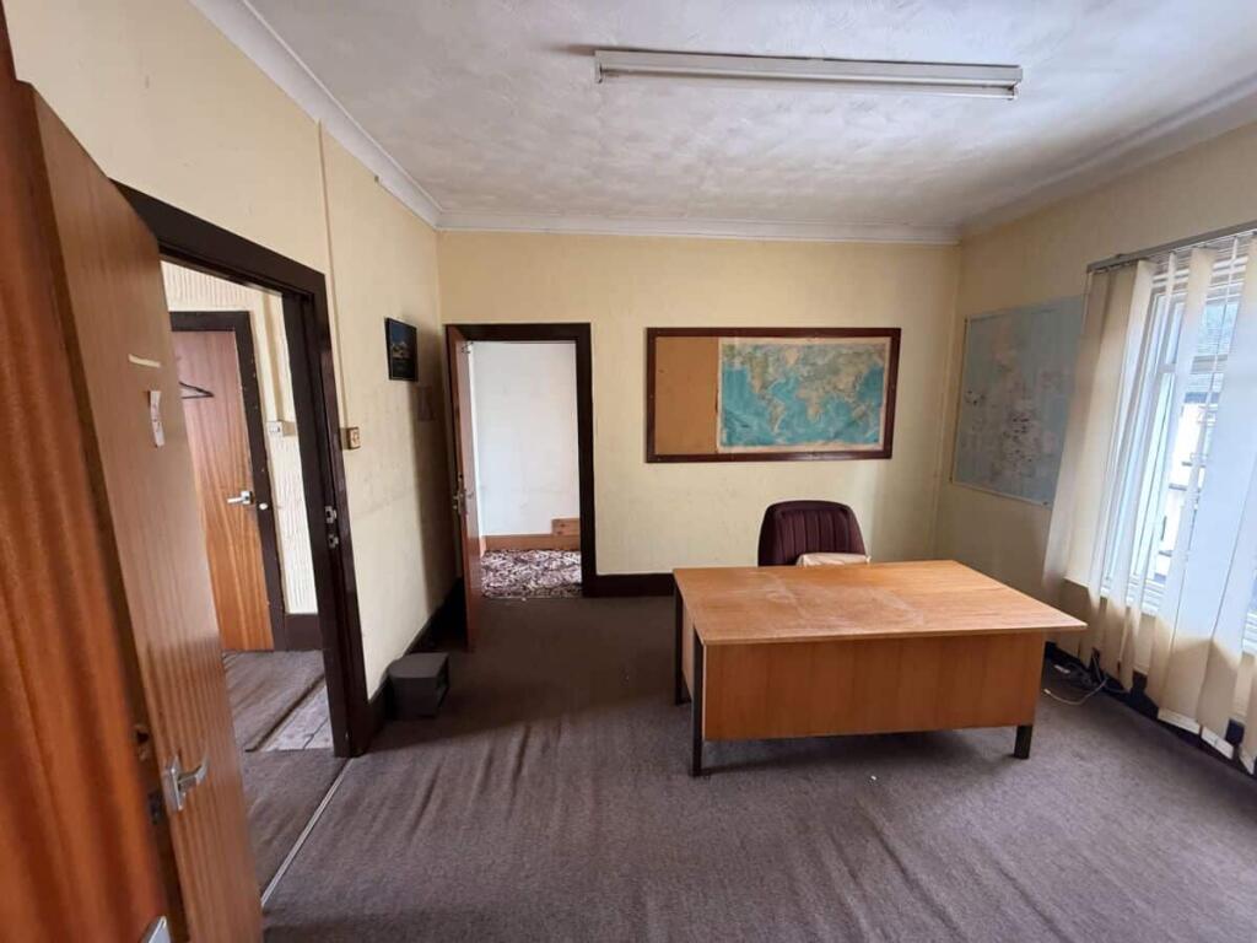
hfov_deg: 102.1
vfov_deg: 85.7
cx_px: 628
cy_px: 472
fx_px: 508
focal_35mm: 14
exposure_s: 1/72
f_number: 2.2
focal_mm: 2.22
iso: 320
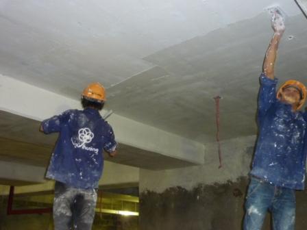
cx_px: 154
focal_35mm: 42
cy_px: 115
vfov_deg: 34.3
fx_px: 372
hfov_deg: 44.8
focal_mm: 6.9
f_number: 3.7
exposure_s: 1/30
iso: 500
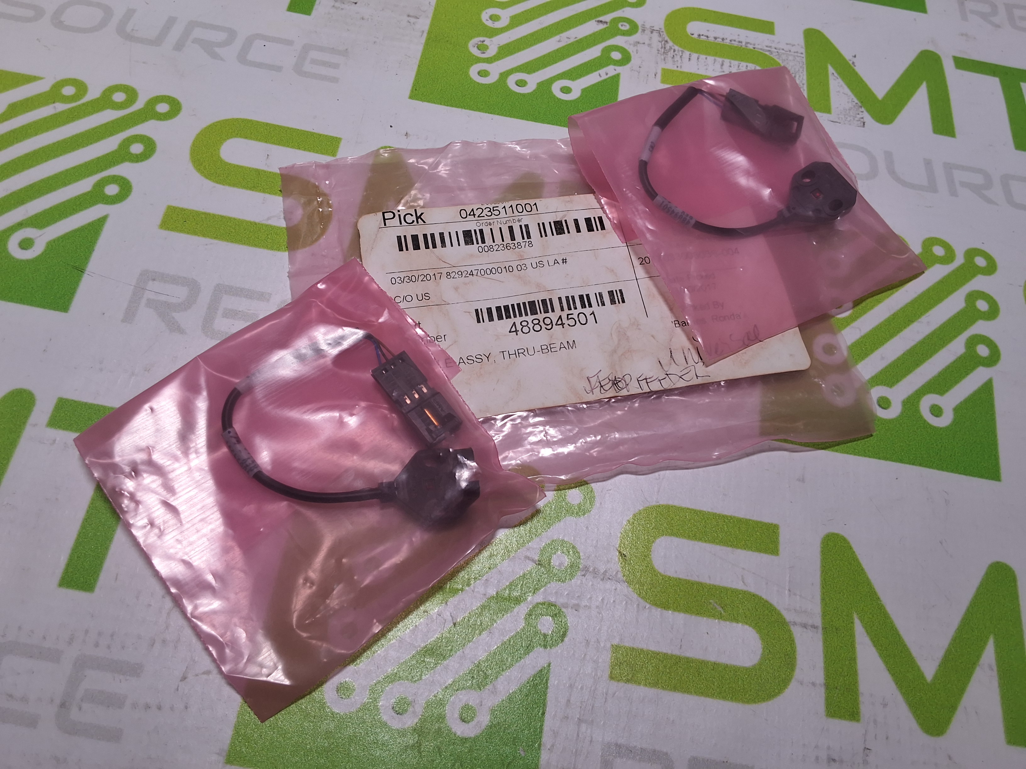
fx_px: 830
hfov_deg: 63.4
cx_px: 513
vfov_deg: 49.7
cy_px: 384
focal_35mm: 28
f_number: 1.9
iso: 40
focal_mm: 2.91
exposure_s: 1/120
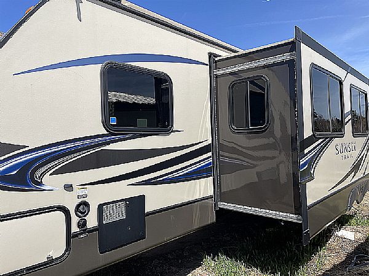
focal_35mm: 26
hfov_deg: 67.3
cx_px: 184
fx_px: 277
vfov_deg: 53.1
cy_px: 138
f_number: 1.6
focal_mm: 4.2
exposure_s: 1/2959
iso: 32
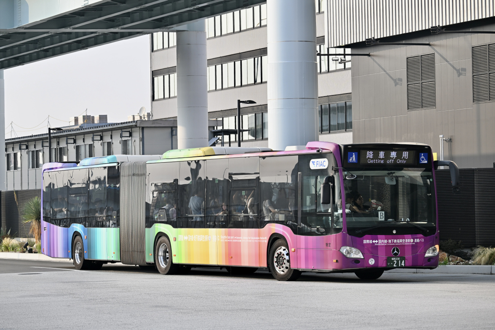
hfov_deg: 16.5
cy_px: 165
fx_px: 1712
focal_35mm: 124
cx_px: 248
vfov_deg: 11.0
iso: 180
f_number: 5
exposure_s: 1/640
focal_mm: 83
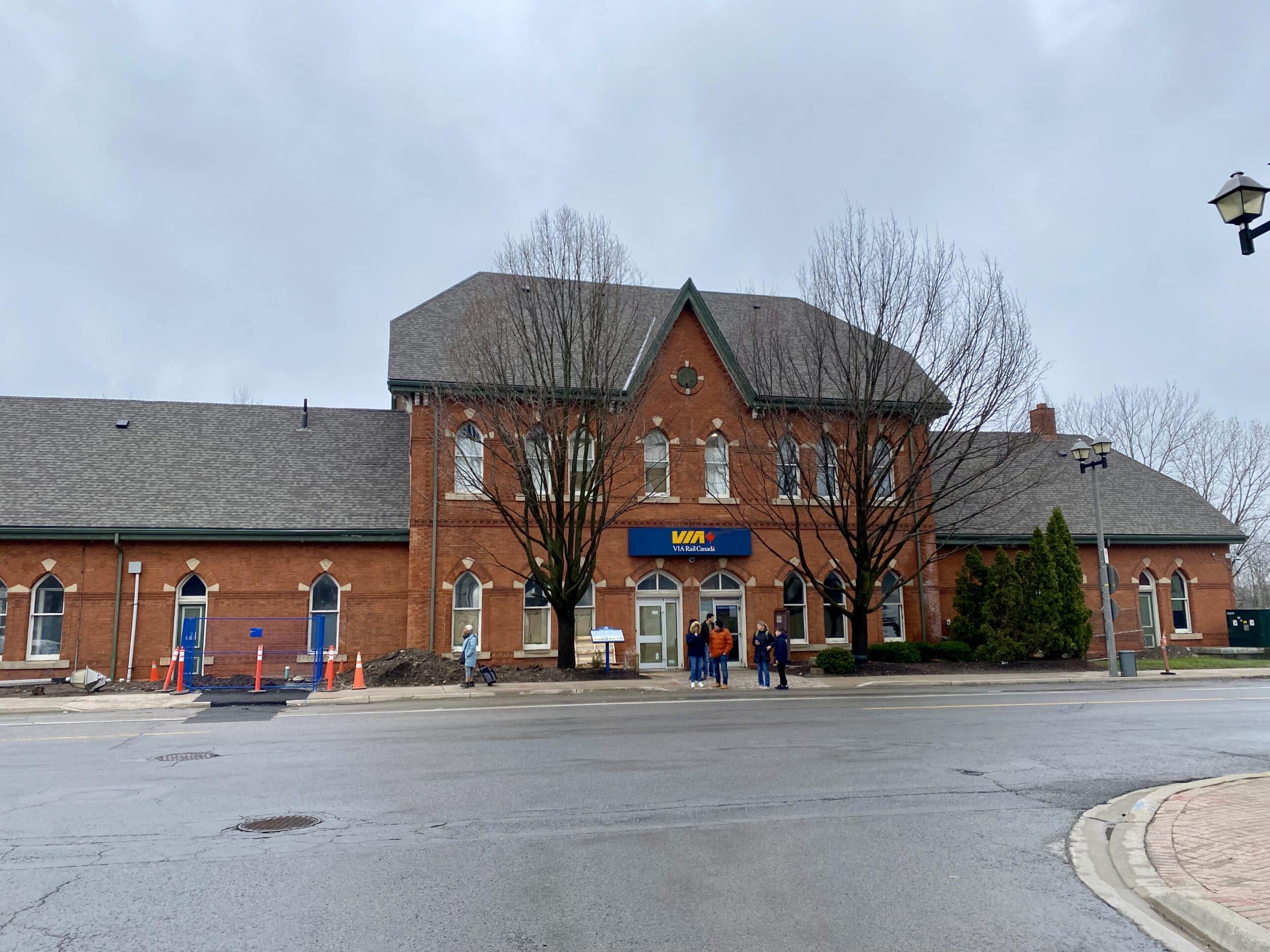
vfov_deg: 53.1
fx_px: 954
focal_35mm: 26
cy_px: 476
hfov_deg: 67.3
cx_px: 635
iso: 32
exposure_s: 1/2141
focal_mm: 4.25
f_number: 1.8
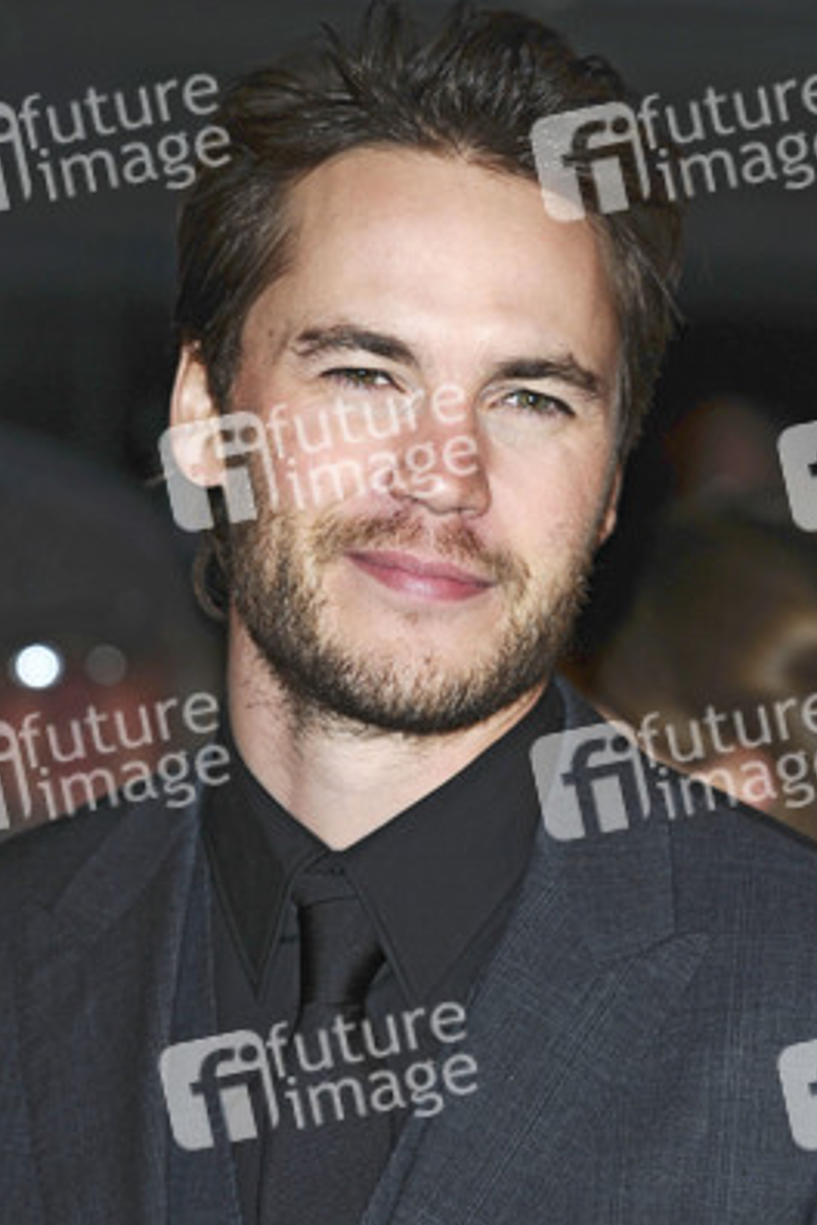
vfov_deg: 11.3
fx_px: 6195
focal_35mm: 182
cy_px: 612
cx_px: 410
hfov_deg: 7.5
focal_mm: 120
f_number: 4.5
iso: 320
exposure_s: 1/200
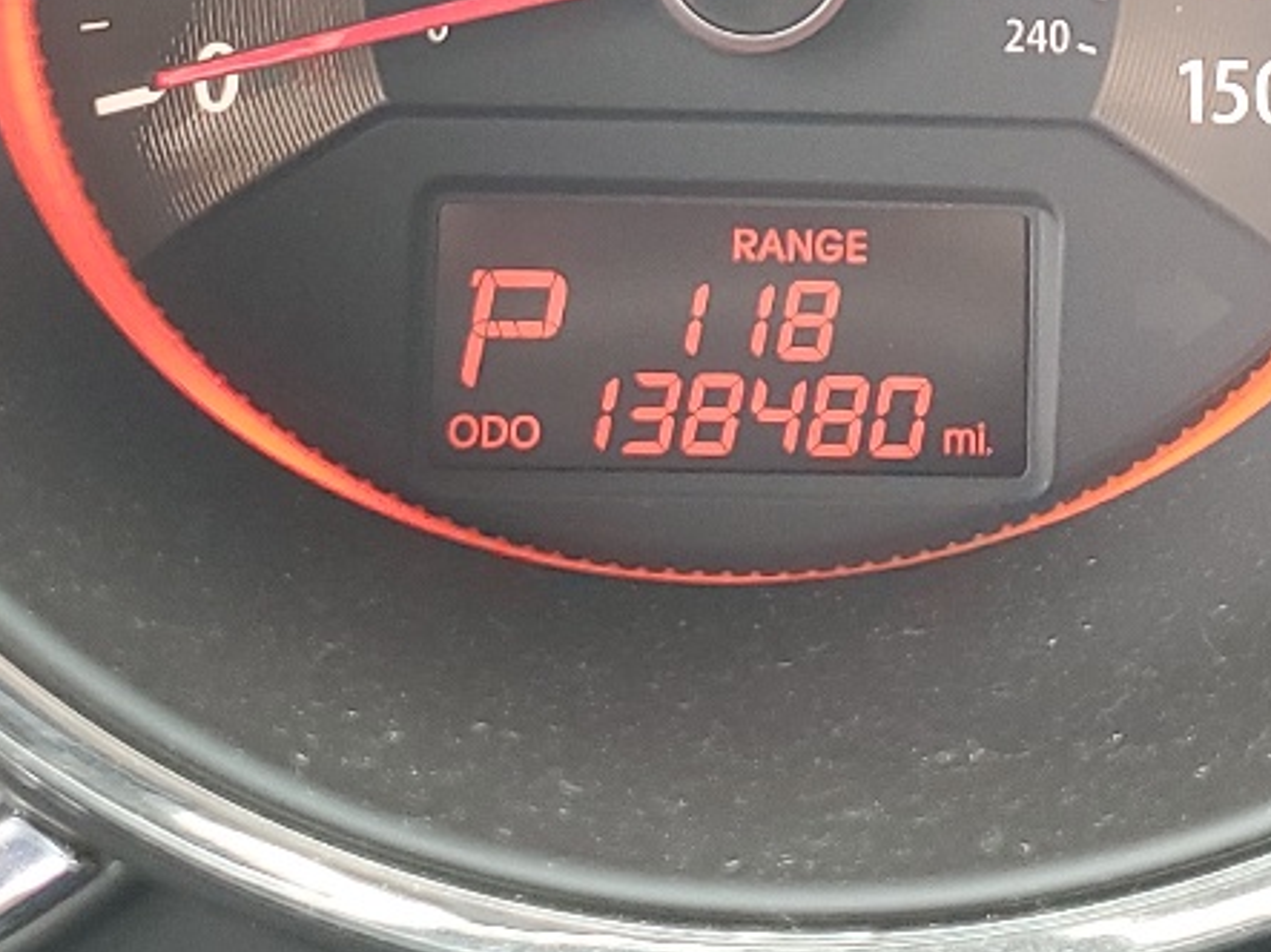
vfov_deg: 14.9
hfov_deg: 20.9
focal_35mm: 94
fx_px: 3450
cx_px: 732
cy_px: -344
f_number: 1.5
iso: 74
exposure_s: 1/60.2
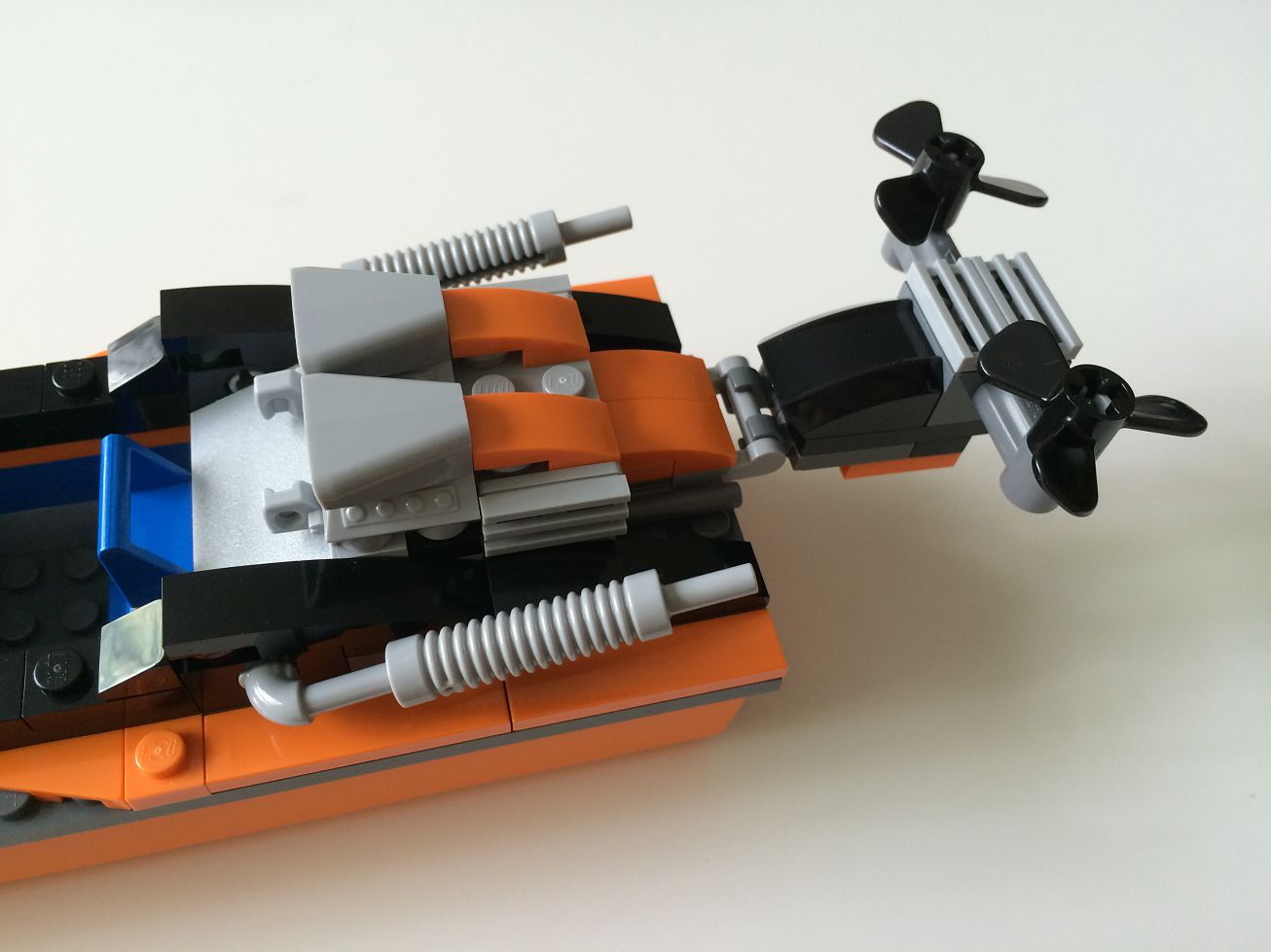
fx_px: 1065
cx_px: 636
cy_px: 476
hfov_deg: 61.7
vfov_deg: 48.2
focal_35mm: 29
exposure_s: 1/30
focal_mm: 4.15
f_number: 2.2
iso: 80
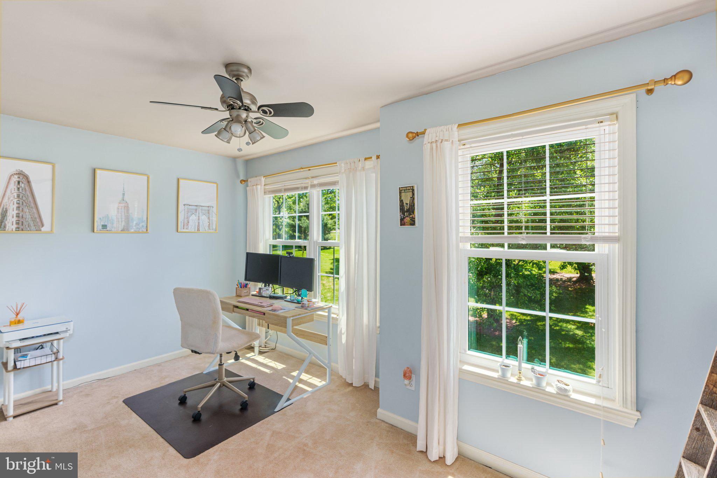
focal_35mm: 16
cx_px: 358
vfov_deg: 73.7
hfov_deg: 96.7
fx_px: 319
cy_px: 239
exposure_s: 1/10
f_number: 7.1
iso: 320
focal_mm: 16
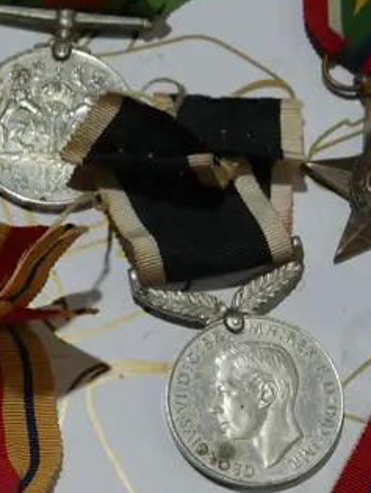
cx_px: 236
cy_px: 531
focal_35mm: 117
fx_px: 1669
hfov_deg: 12.7
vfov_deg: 16.4
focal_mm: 18
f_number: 5
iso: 200
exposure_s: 1/125
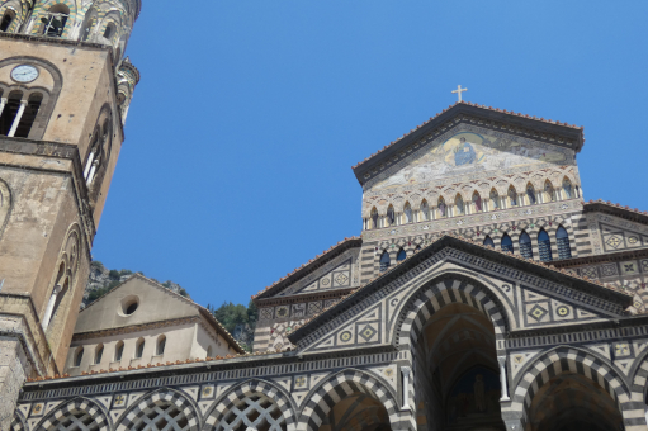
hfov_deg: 44.5
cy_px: 198
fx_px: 791
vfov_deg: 30.5
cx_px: 345
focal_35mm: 44
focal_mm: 6.5
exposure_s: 1/800
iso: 80
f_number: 3.5
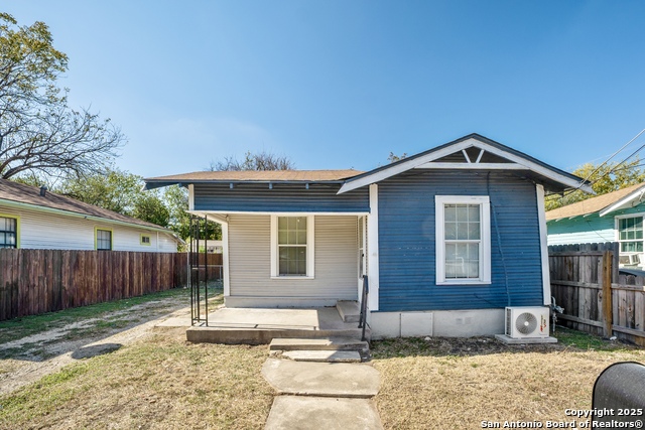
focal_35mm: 15
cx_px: 322
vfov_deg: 77.4
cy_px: 215
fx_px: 269
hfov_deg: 100.4
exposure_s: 1/160
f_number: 6.3
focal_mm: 10
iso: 100
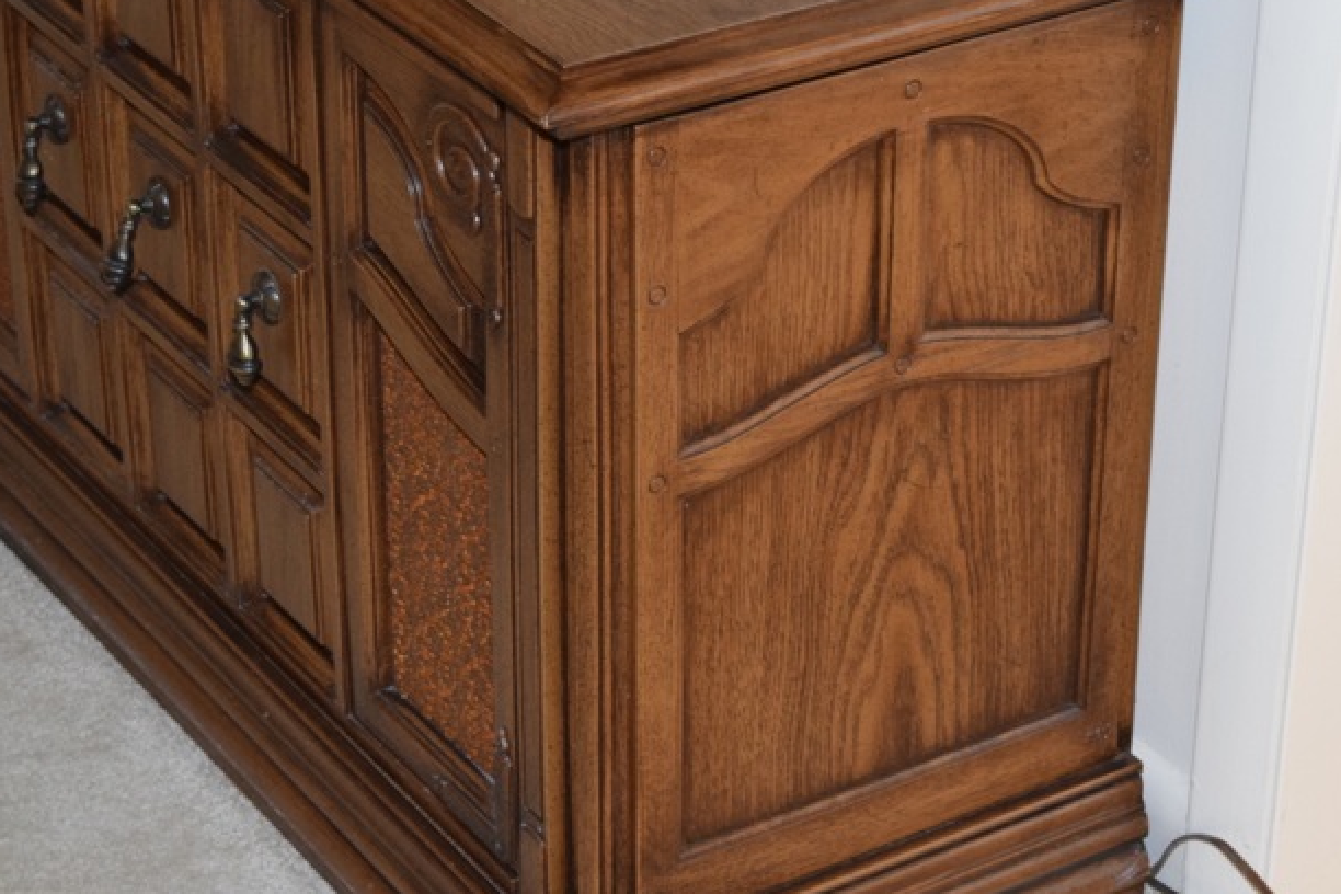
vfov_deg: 13.3
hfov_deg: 19.8
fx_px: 3836
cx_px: 773
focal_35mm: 103
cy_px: 505
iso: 1400
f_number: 5
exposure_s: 1/60
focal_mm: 42
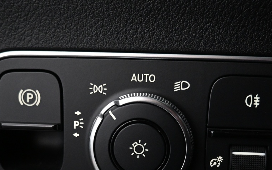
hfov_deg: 38.9
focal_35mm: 52
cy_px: 159
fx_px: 385
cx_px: 137
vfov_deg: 24.0
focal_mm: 16
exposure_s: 1/25
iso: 1400
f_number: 3.5
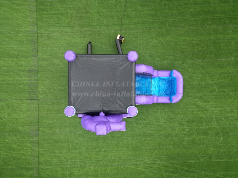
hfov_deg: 71.6
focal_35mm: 24
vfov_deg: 56.8
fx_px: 165
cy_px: 89
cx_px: 119
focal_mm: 6.72
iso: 100
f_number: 1.7
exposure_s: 1/640
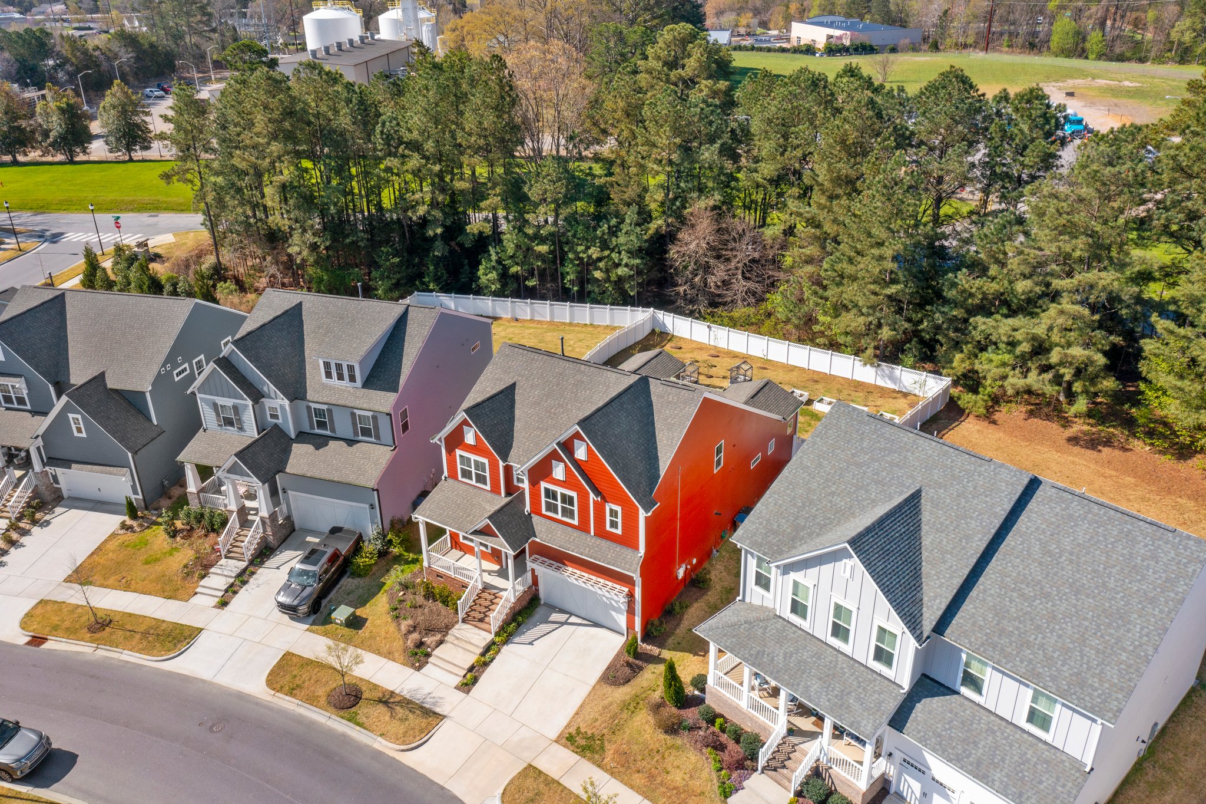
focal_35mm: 28
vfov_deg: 46.4
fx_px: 938
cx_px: 603
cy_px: 402
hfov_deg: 65.5
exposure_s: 1/400
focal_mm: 10.26
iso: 100
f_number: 5.6
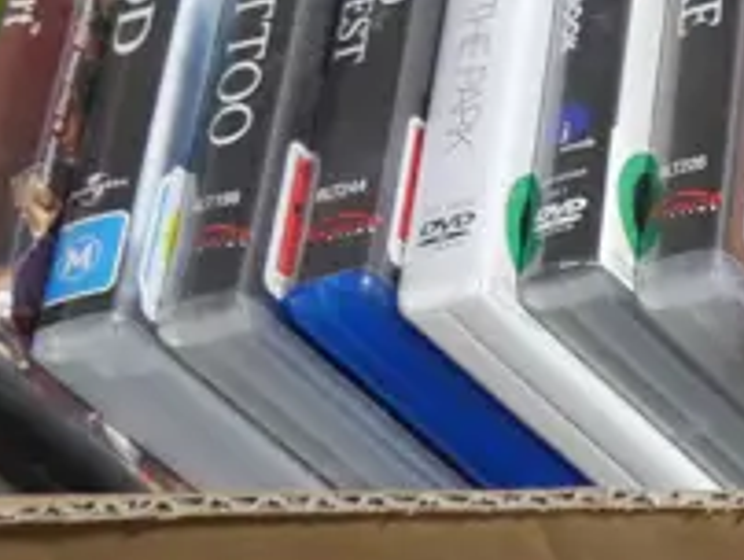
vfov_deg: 10.3
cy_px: -76
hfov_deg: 12.0
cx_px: 1606
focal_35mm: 142
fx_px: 3056
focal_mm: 14
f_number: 3.5
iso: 500
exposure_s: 1/60
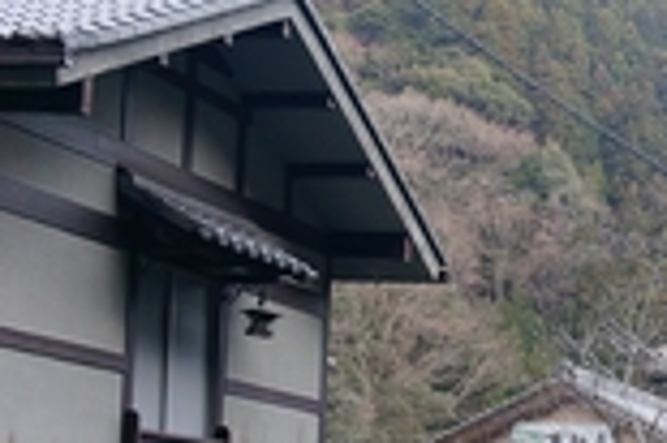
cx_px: 792
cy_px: 512
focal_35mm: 95
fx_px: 1758
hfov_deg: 20.2
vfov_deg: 14.0
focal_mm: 16
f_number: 4
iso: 125
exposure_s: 1/60
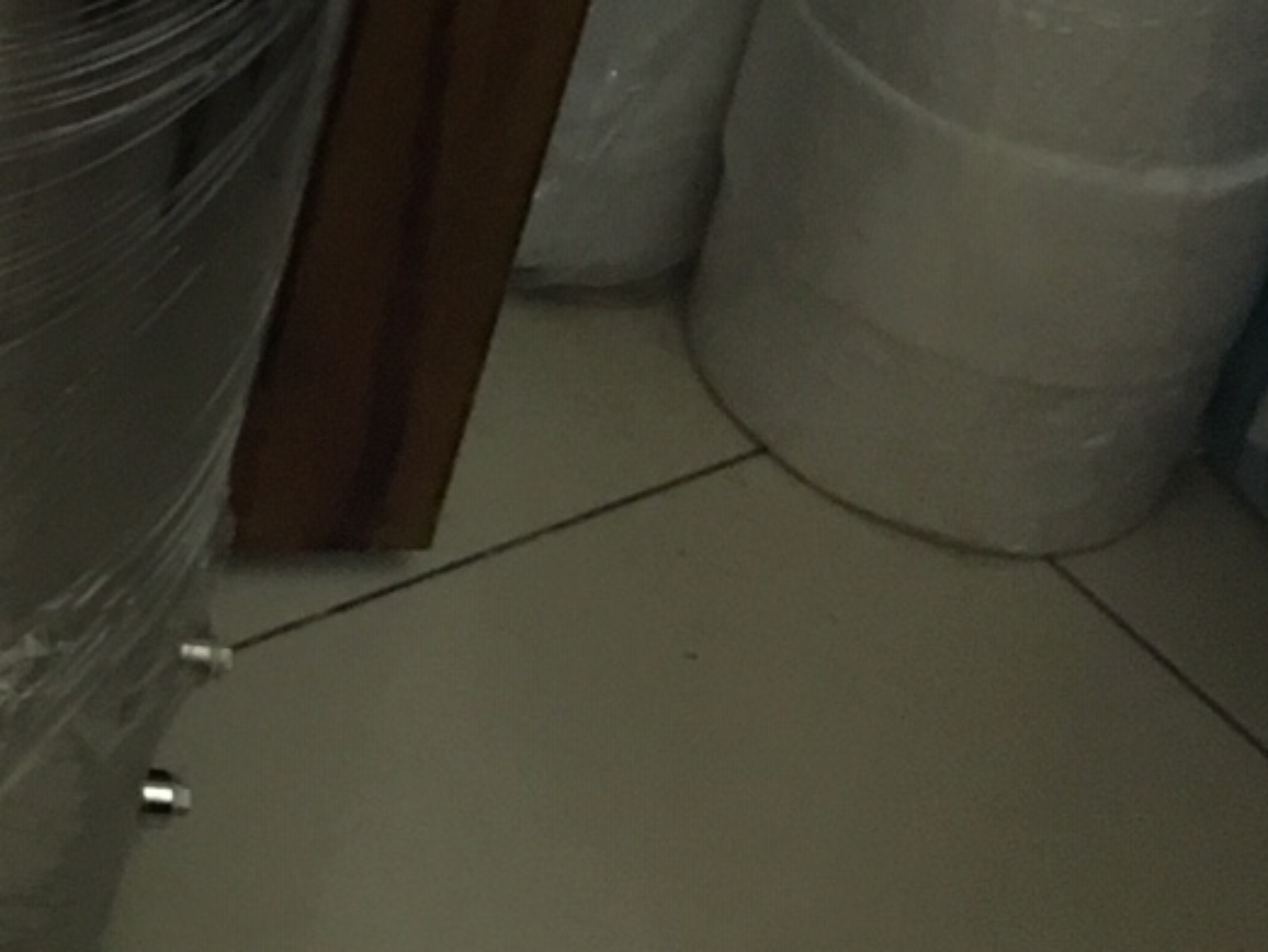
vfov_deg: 12.5
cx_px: -855
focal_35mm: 112
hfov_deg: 15.6
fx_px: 4104
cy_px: -515
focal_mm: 4.15
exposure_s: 1/4
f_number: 2.2
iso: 100
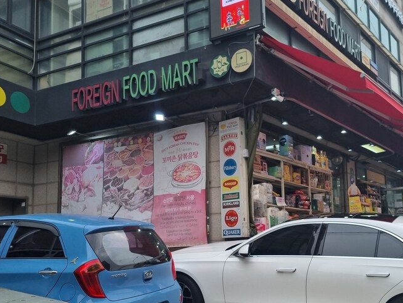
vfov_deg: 39.3
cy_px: 195
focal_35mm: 36
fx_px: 419
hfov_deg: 50.8
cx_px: 252
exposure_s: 1/718
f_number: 1.8
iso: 50
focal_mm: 5.4
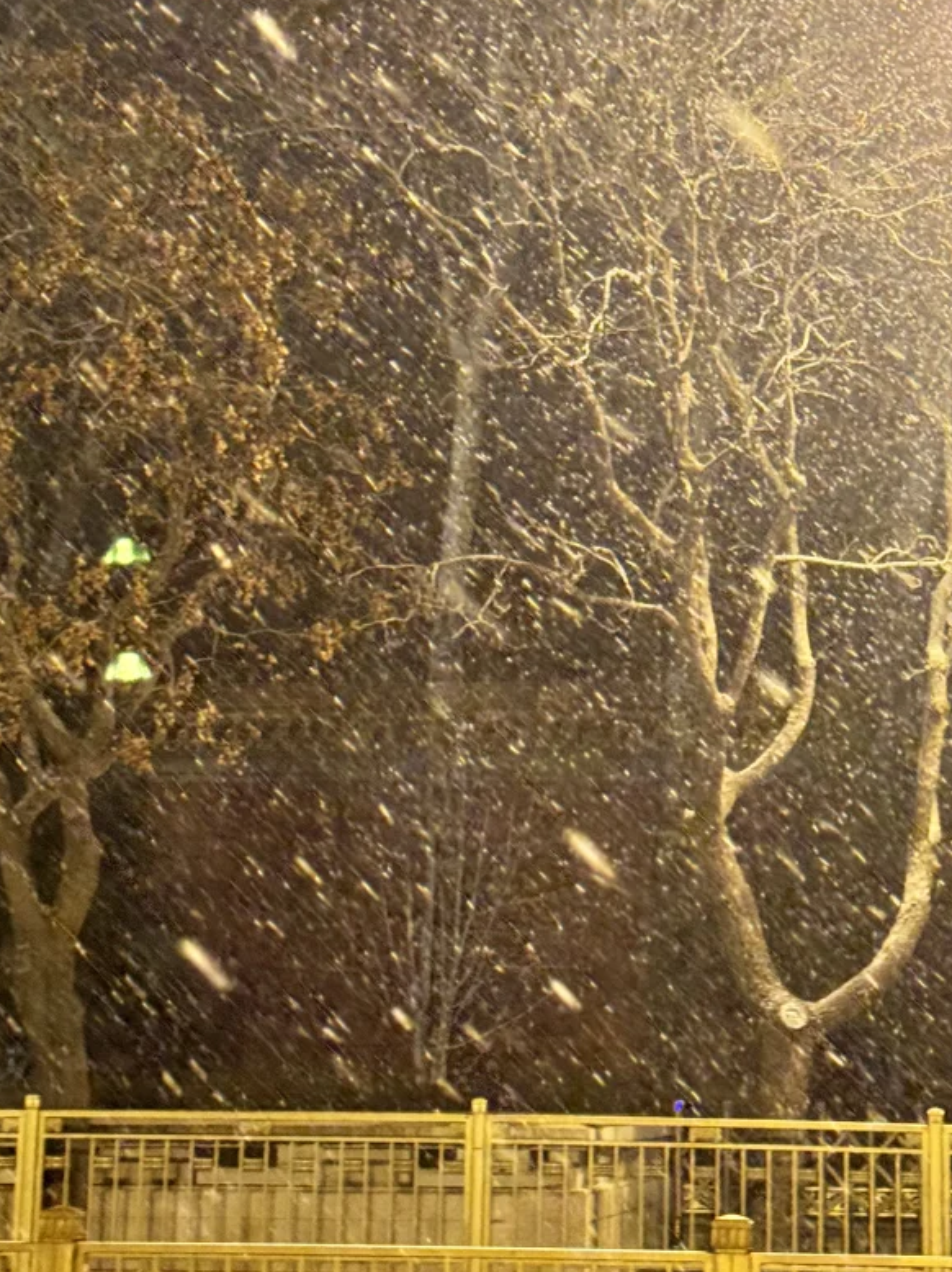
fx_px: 3266
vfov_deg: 21.8
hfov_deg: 16.5
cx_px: 636
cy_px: 332
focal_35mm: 89
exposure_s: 1/33
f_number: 1.78
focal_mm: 6.76
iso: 400
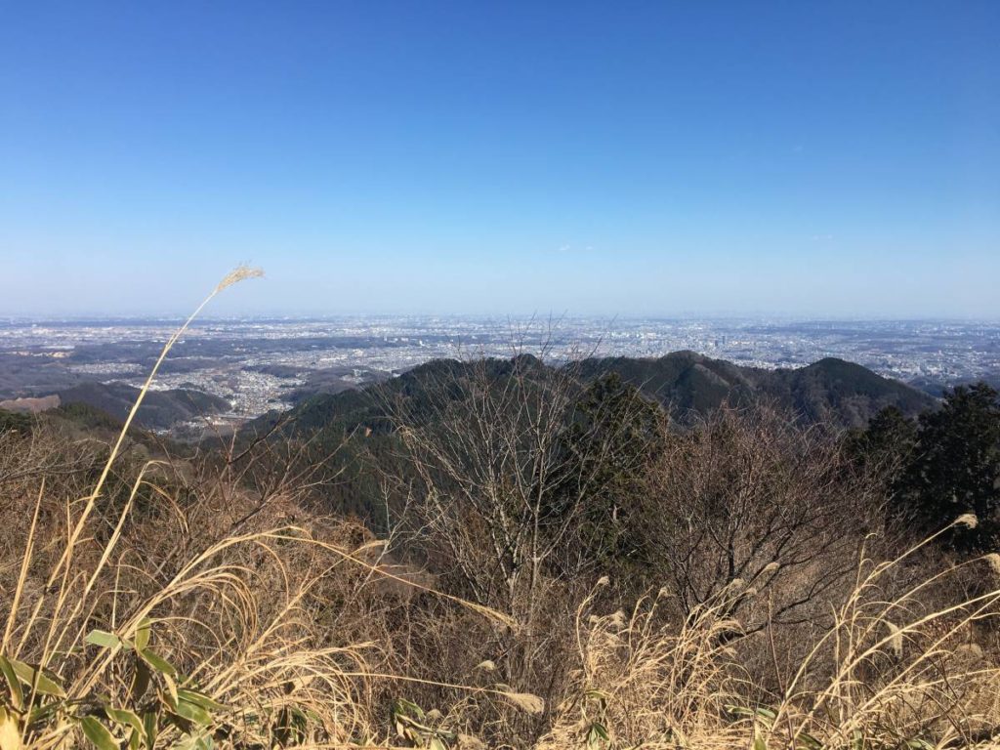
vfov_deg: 48.2
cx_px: 500
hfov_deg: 61.7
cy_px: 375
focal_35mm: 29
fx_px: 838
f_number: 2.2
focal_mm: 4.15
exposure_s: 1/1570
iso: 25
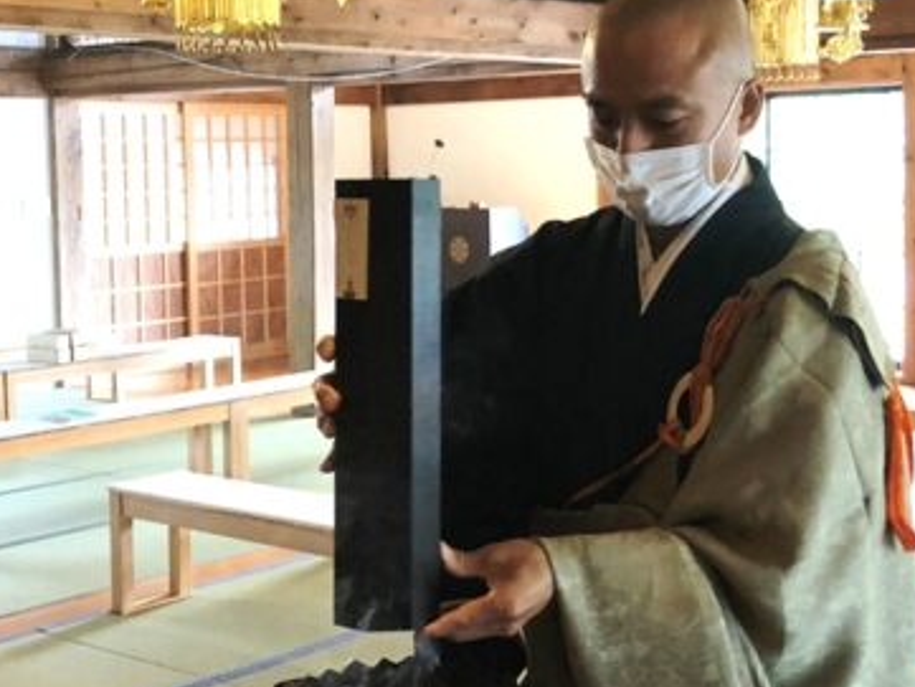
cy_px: 292
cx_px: 497
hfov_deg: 31.2
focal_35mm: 62
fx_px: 1639
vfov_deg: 23.6
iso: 50
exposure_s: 1/15
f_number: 1.8
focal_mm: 3.99
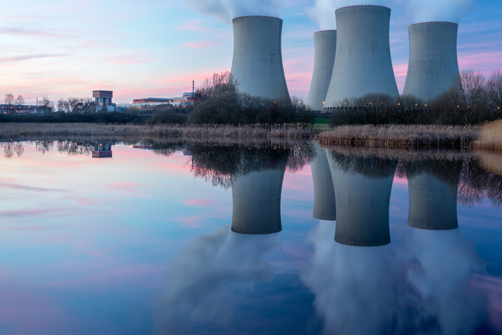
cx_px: 280
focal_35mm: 40
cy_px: 115
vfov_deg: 33.2
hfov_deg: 48.3
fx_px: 558
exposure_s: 2.5
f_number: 11
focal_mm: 28
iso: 100
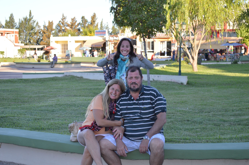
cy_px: 82
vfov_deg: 16.5
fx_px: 570
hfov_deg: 24.6
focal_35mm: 82
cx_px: 124
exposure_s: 1/125
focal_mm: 55
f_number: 5.6
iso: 140
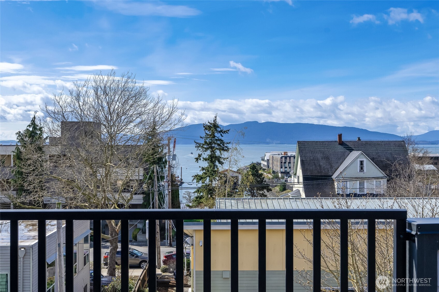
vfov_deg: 26.5
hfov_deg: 38.9
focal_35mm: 51
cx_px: 220
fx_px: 622
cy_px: 146
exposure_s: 1/800
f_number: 9
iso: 250
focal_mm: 34.5
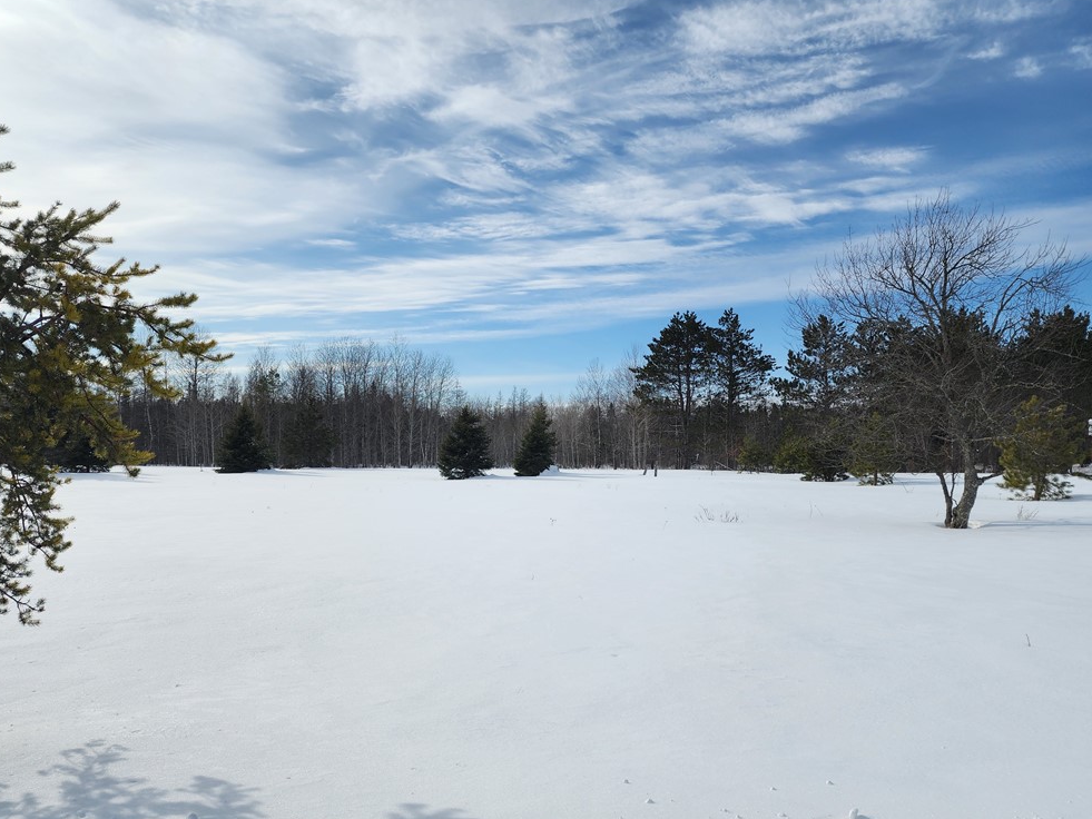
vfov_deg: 56.8
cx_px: 540
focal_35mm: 24
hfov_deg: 71.6
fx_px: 757
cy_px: 420
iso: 12
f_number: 1.8
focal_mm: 6.4
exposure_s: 1/2157
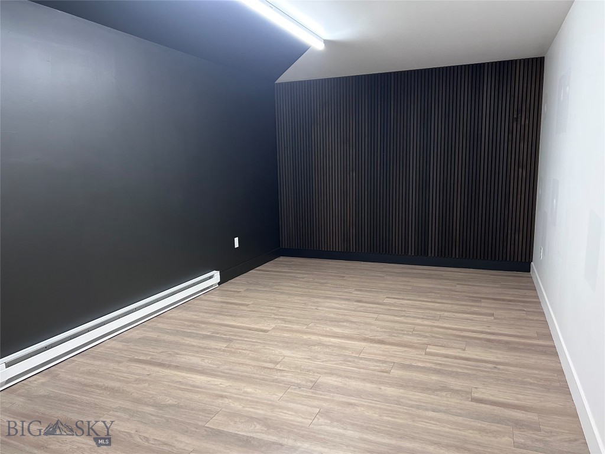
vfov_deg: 53.1
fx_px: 454
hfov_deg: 67.3
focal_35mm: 26
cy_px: 227
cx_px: 302
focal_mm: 5.7
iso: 200
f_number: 1.5
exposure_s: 1/60
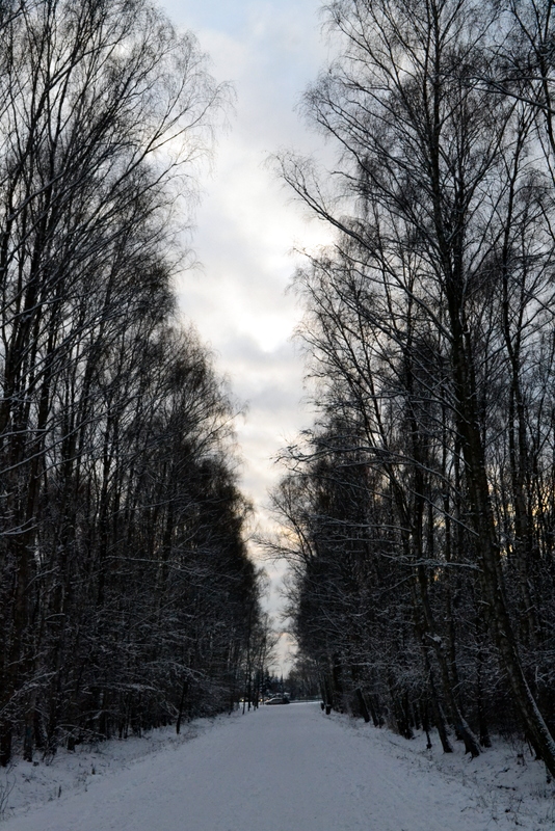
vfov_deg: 44.9
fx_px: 1005
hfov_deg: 30.9
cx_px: 278
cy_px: 416
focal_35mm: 44
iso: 3200
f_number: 11
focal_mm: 29
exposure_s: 1/500
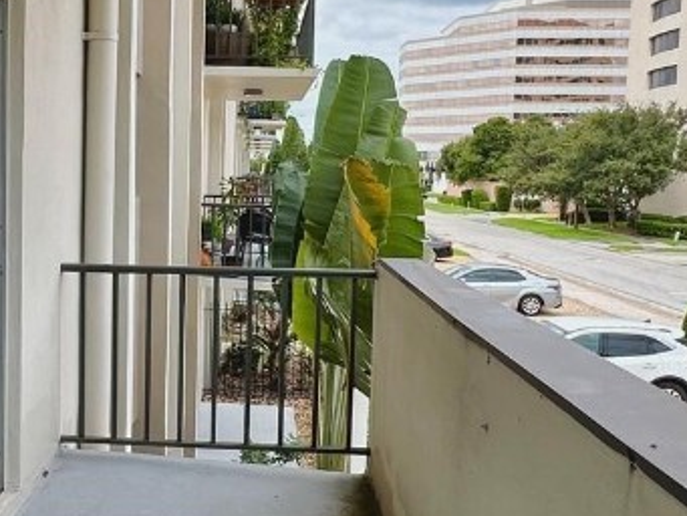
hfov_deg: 43.4
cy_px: 236
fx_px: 834
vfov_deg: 34.3
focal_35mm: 42
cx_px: 177
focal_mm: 2.22
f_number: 2.2
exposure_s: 1/855
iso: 40
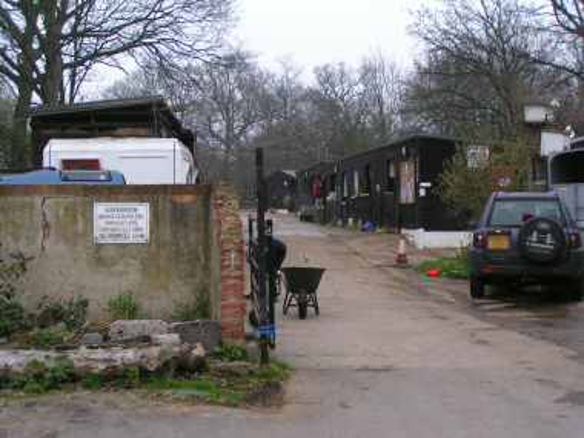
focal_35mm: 52
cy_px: 219
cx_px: 292
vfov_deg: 28.0
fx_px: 877
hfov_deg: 36.8
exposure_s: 1/80
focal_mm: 8
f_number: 5
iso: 50
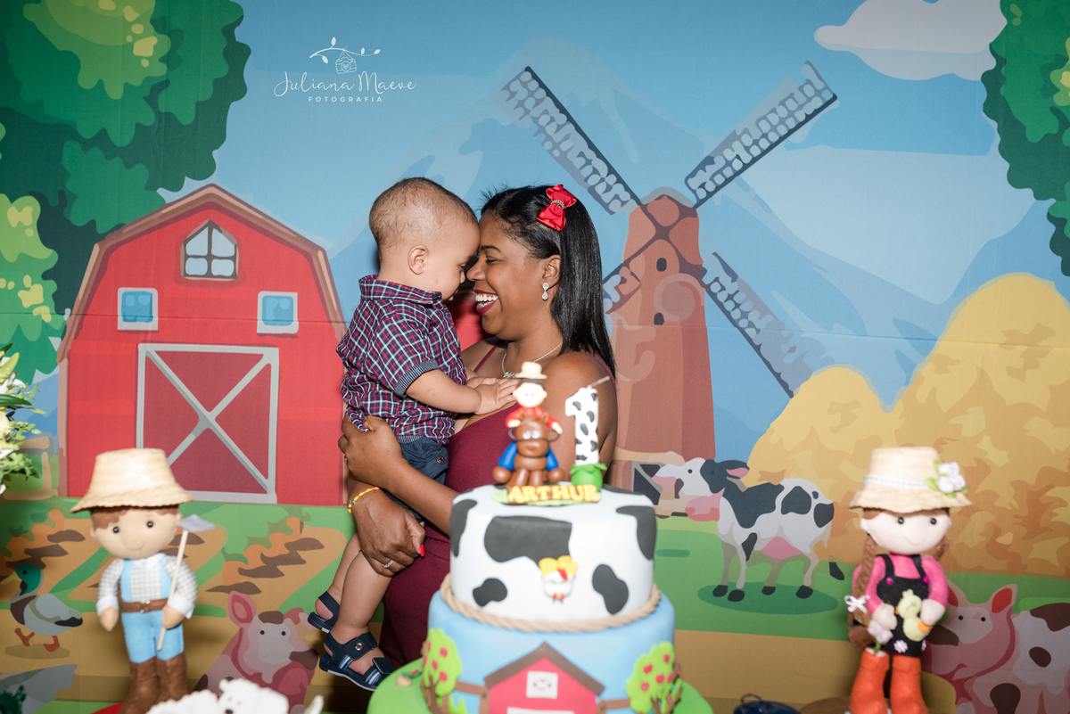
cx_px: 535
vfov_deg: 37.9
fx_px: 1041
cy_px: 357
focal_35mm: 35
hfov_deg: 54.4
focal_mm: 35
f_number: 4
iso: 640
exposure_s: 1/125
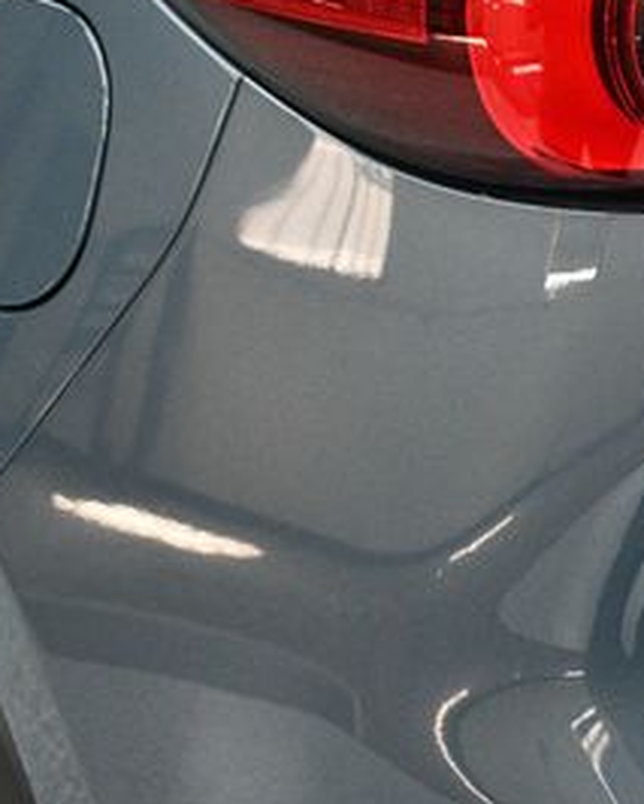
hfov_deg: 16.8
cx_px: 738
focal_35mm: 88
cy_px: 172
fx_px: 2095
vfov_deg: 21.5
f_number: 3.8
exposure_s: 1/125
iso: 3200
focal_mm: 26
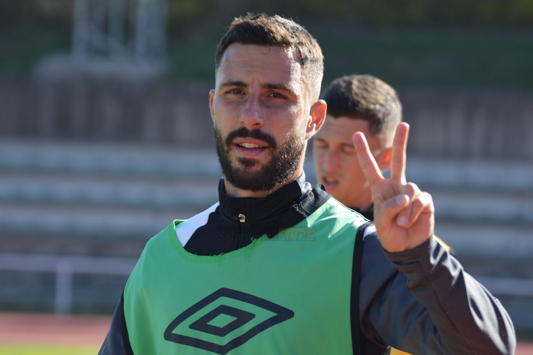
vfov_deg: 6.3
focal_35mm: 218
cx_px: 266
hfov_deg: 9.5
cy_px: 178
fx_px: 3218
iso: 400
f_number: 4.8
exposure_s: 1/1000
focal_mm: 145
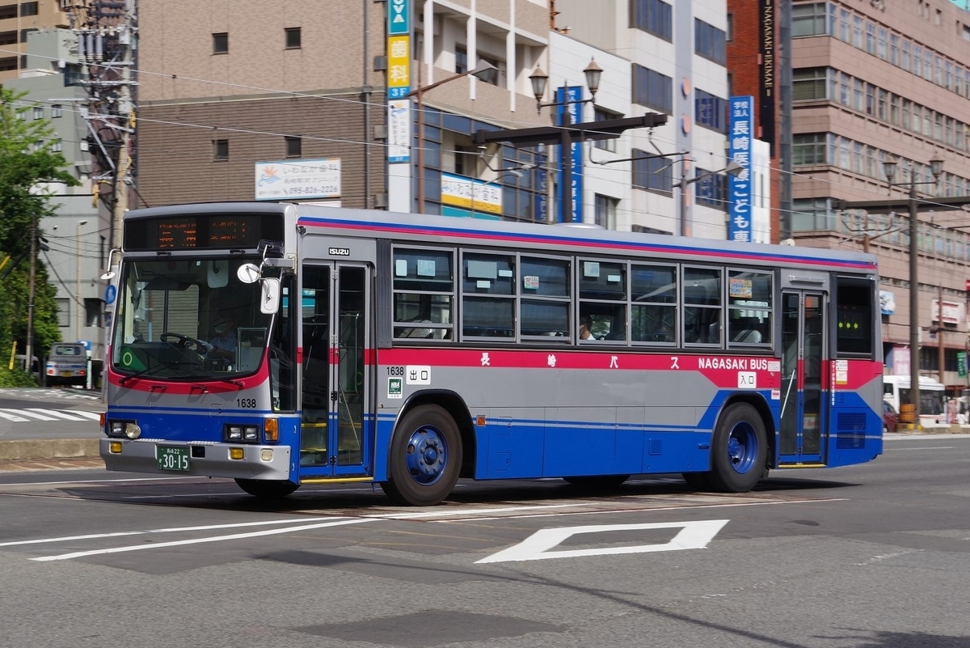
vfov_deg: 18.9
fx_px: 1941
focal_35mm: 72
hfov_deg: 28.1
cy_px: 324
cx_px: 485
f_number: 11
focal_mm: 47.5
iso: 200
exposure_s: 1/320
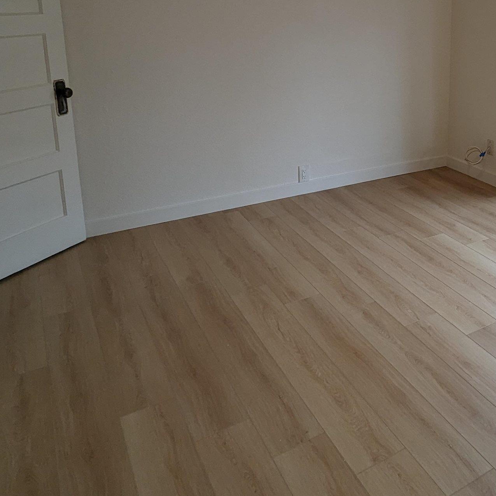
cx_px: 427
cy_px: 109
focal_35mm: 34
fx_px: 551
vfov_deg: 46.3
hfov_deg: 44.9
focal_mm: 2.35
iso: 85
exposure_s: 1/120
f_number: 2.2
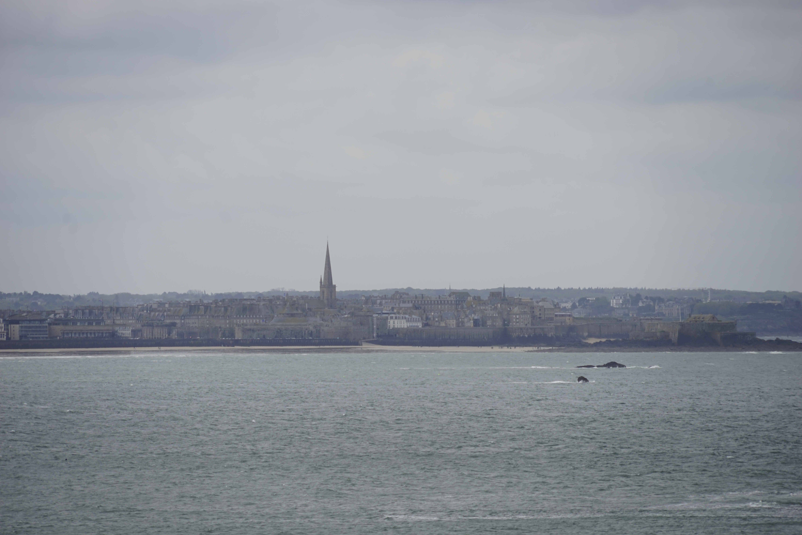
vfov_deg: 5.7
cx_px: 401
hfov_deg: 8.6
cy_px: 268
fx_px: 5346
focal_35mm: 240
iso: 100
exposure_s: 1/320
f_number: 8
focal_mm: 240
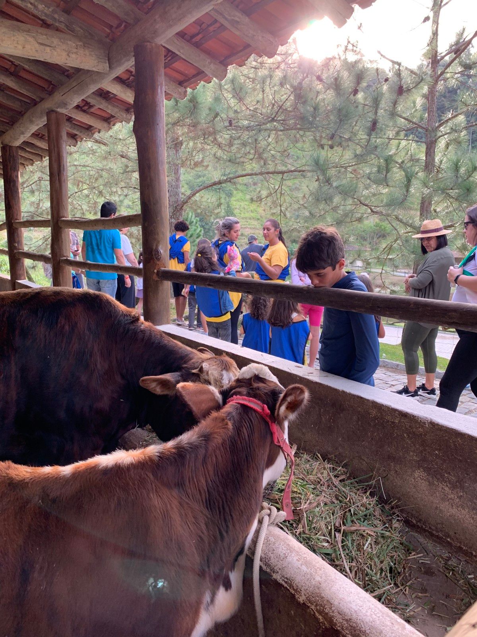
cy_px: 318
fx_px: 478
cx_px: 238
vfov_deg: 67.3
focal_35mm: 26
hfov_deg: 53.1
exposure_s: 1/121
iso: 64
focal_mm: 4.25
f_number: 1.8
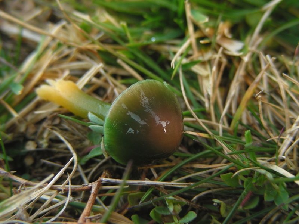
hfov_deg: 24.7
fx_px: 682
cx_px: 150
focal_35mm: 79
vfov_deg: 18.7
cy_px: 112
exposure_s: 1/32.6
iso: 63
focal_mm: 13.2
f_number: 3.5
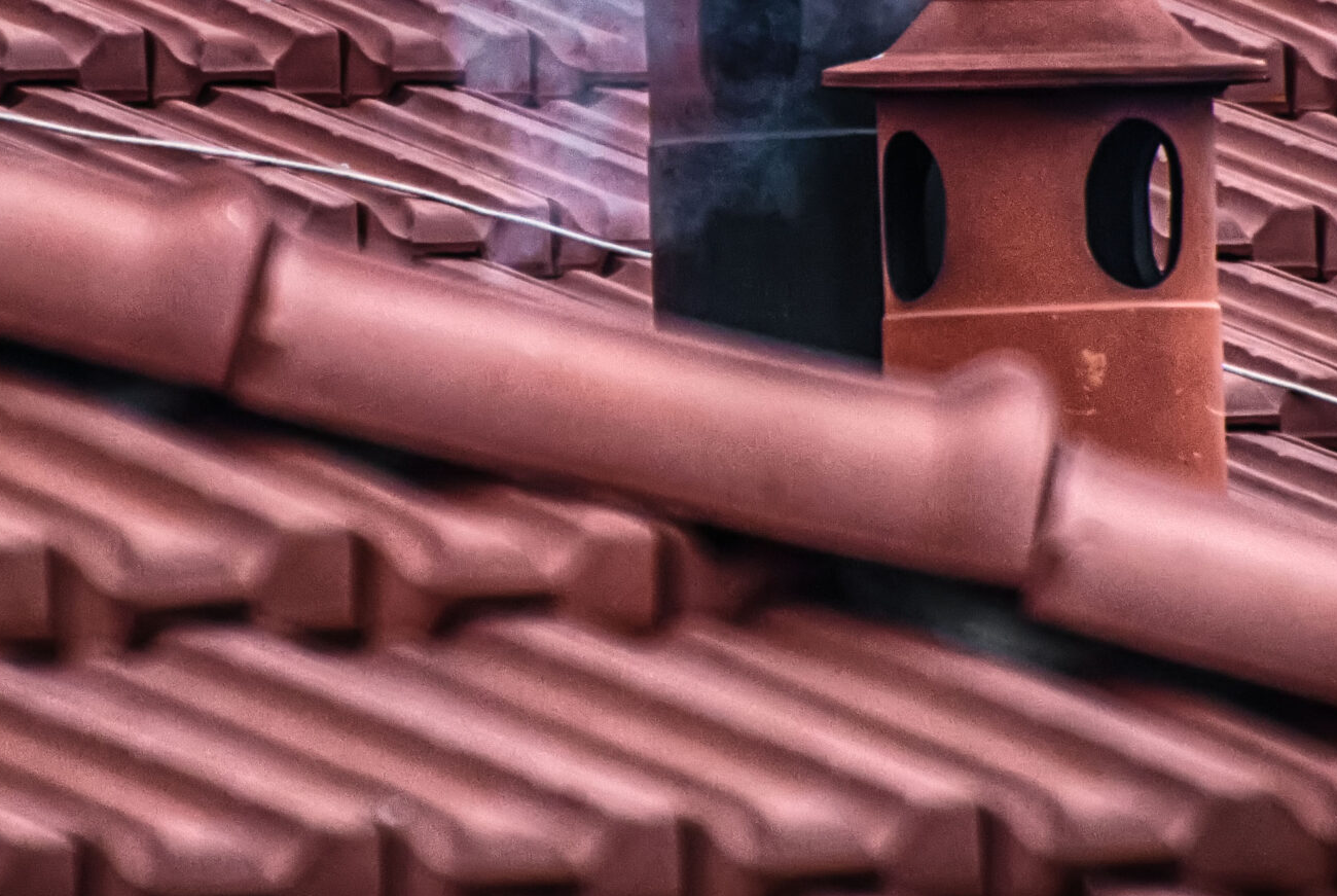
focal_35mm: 886
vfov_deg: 1.6
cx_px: 536
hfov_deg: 2.3
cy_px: 83
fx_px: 32953
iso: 800
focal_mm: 300
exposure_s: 1/250
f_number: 6.3
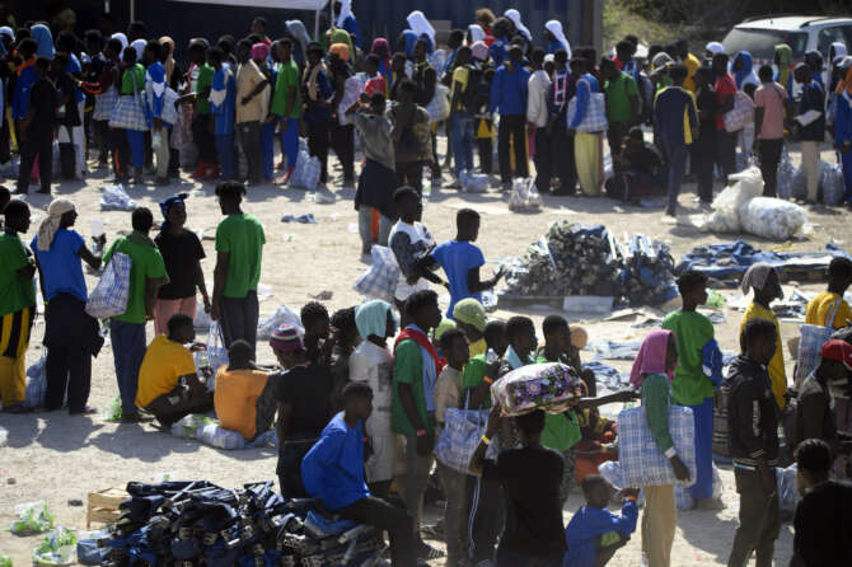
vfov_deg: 8.1
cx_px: 426
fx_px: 4021
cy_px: 284
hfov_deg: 12.1
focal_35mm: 170
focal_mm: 170
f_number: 5.6
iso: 160
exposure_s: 1/800
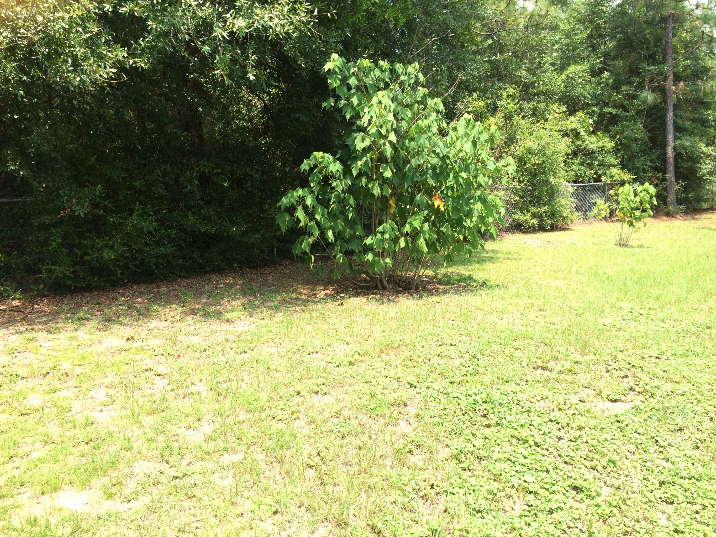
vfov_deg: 48.2
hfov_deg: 61.7
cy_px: 268
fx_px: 600
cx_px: 358
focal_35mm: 29
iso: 32
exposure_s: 1/805
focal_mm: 4.15
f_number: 2.2
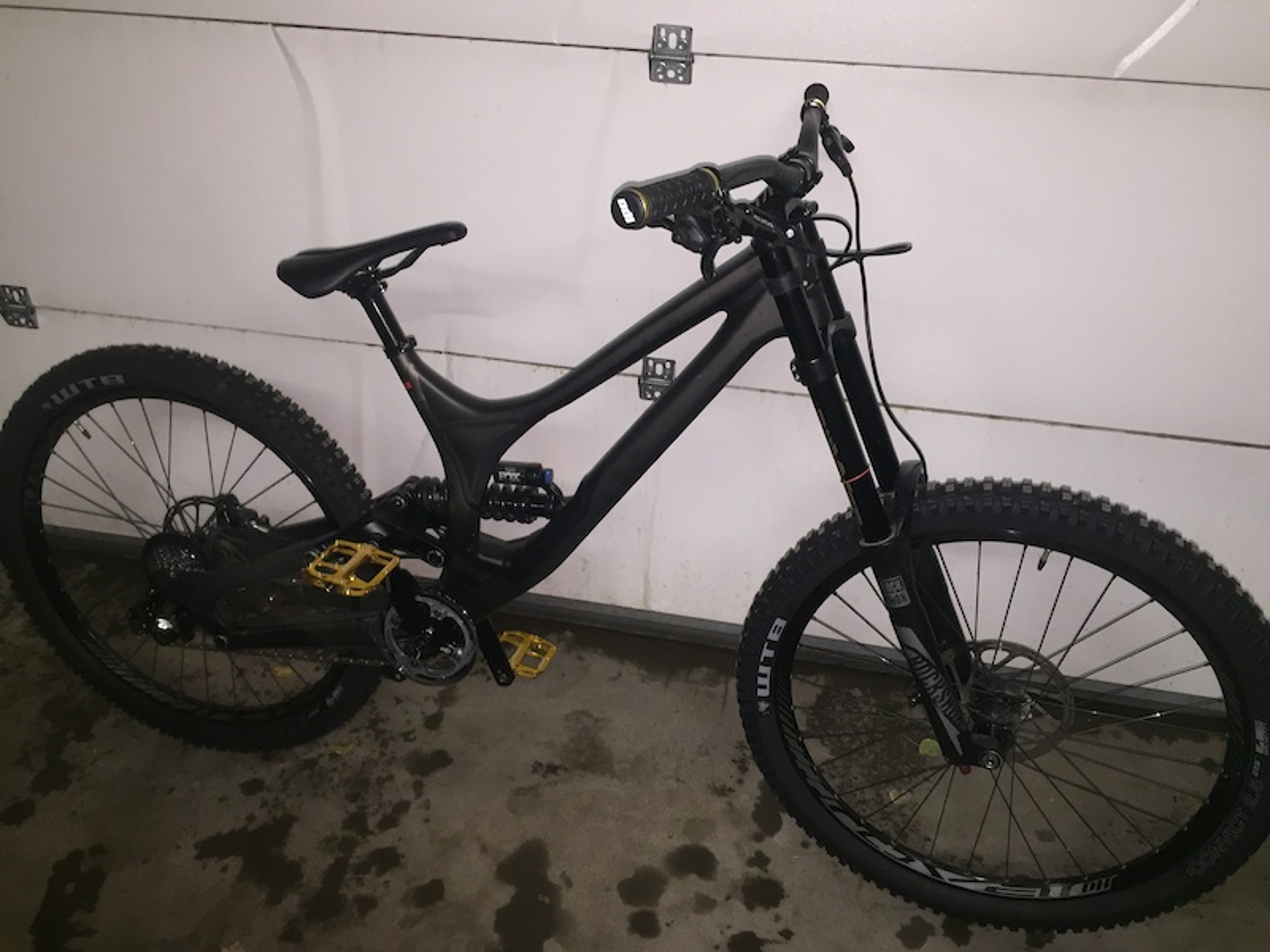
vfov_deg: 48.2
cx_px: 635
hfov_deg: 61.7
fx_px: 1064
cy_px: 476
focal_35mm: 29
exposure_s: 1/16
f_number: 2.2
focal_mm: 4.15
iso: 100
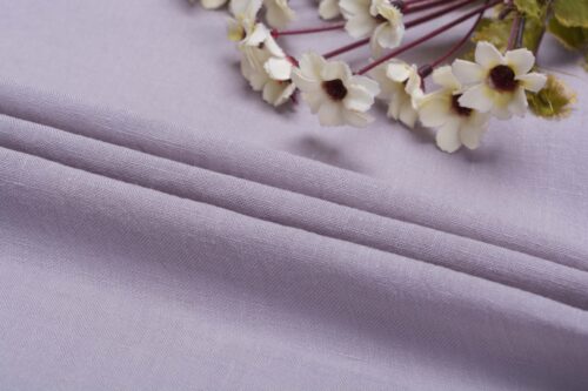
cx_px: 294
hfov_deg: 24.6
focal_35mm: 82
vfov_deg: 16.5
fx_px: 1347
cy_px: 196
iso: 100
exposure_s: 1/125
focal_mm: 55
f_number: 11
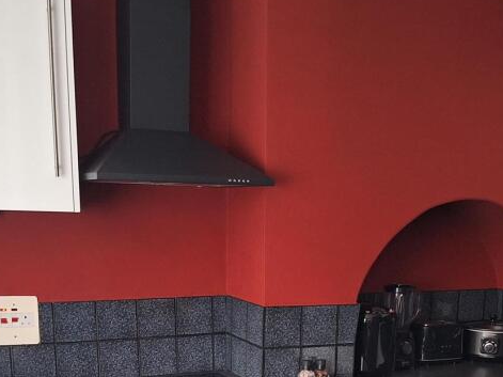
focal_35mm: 50
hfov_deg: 38.2
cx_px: 277
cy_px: 396
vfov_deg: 27.1
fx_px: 726
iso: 250
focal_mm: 5.54
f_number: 1.8
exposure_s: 1/25
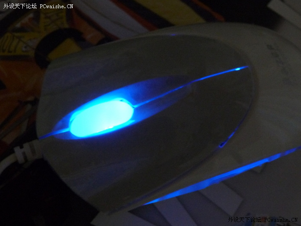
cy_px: 113
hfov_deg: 39.7
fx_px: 417
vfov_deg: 30.3
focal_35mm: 48
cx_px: 150
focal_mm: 6.1
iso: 400
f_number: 3
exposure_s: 1/15
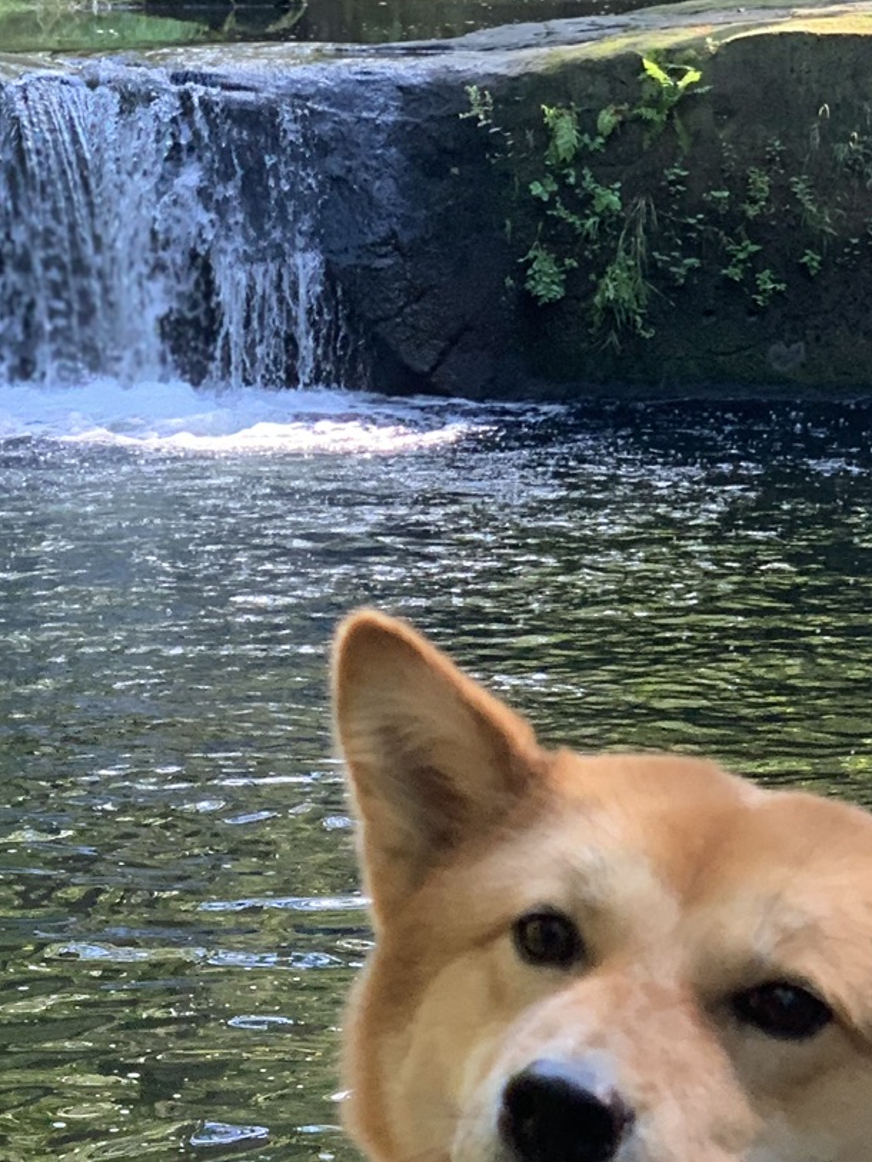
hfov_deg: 11.3
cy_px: 1002
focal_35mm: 131
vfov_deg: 14.9
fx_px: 4399
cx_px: 246
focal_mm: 6
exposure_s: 1/83
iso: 125
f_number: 2.4
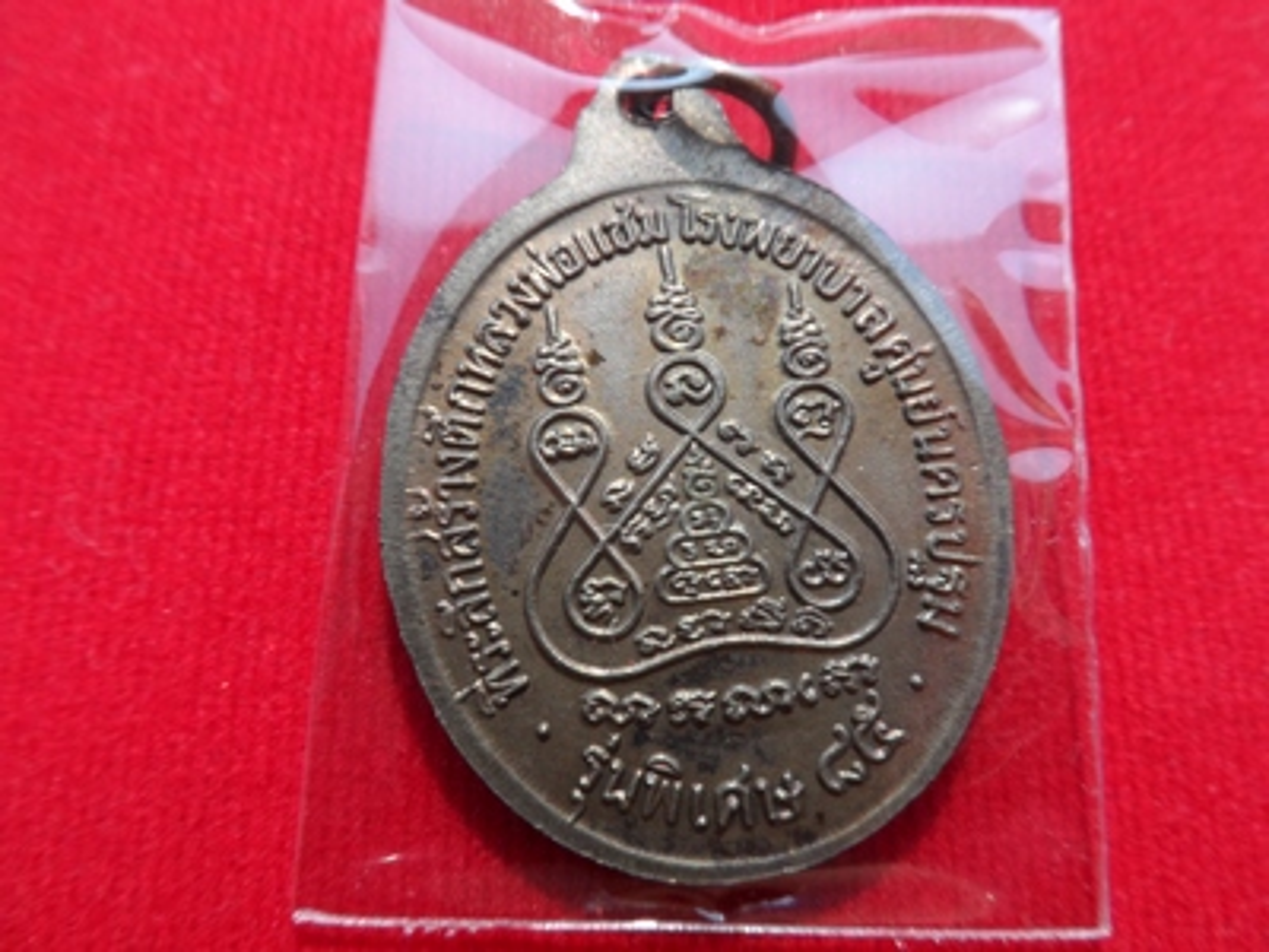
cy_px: 476
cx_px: 634
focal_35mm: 24
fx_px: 880
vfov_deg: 56.8
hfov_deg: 71.6
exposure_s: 1/250
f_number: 4.5
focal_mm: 4
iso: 80
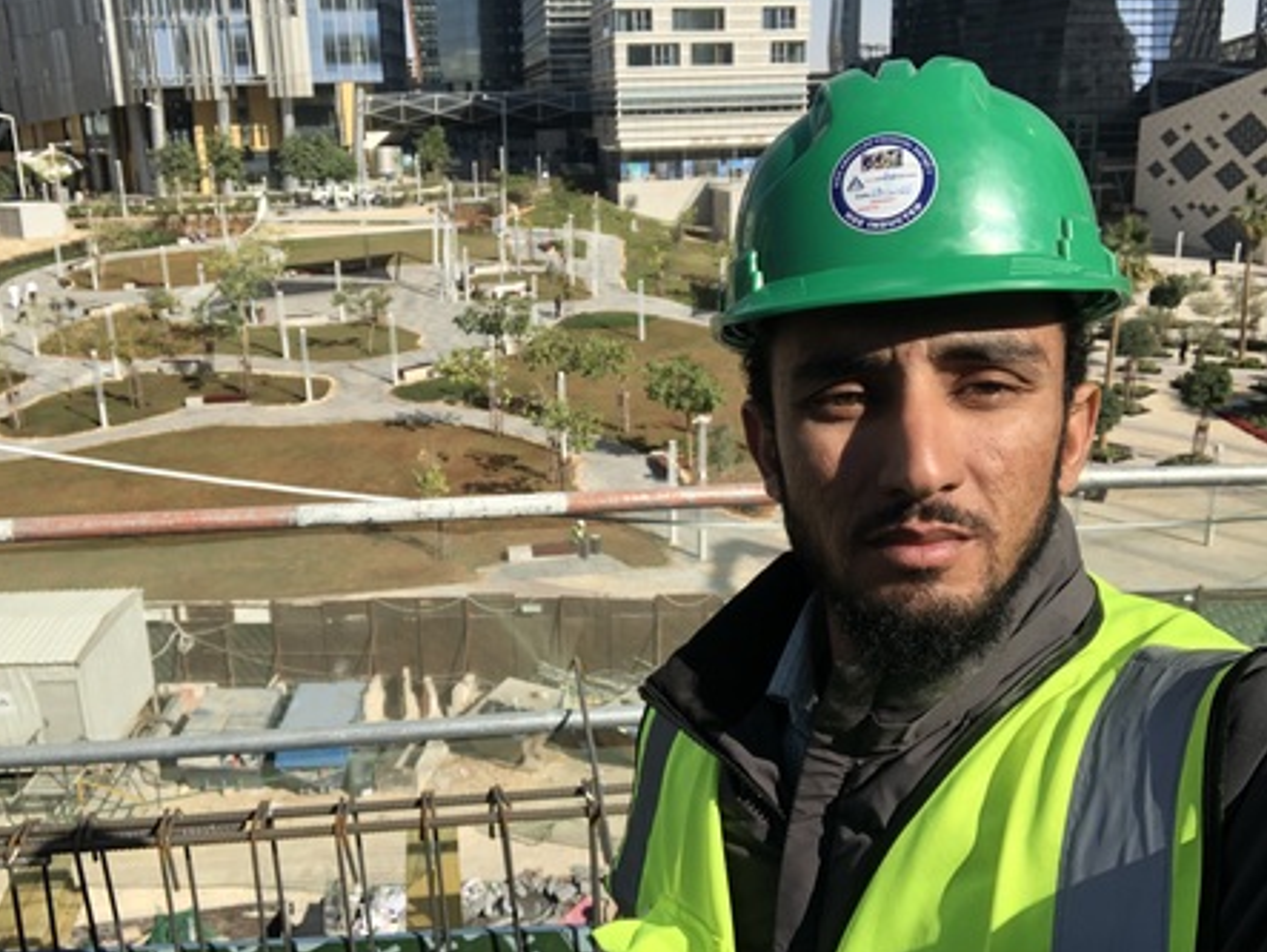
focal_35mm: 33
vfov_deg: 43.0
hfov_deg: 55.3
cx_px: 616
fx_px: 1209
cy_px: 467
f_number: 2.2
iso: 20
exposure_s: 1/683
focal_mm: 2.87
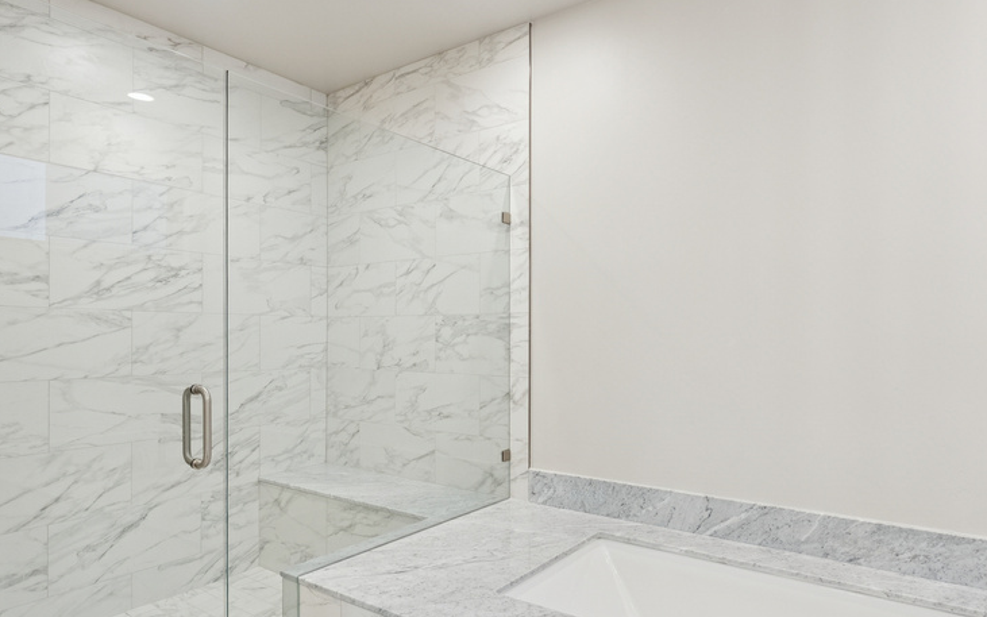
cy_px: 346
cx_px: 556
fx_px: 573
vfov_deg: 56.5
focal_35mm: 21
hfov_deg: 81.1
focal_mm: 14.9
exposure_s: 1/25
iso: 640
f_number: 8
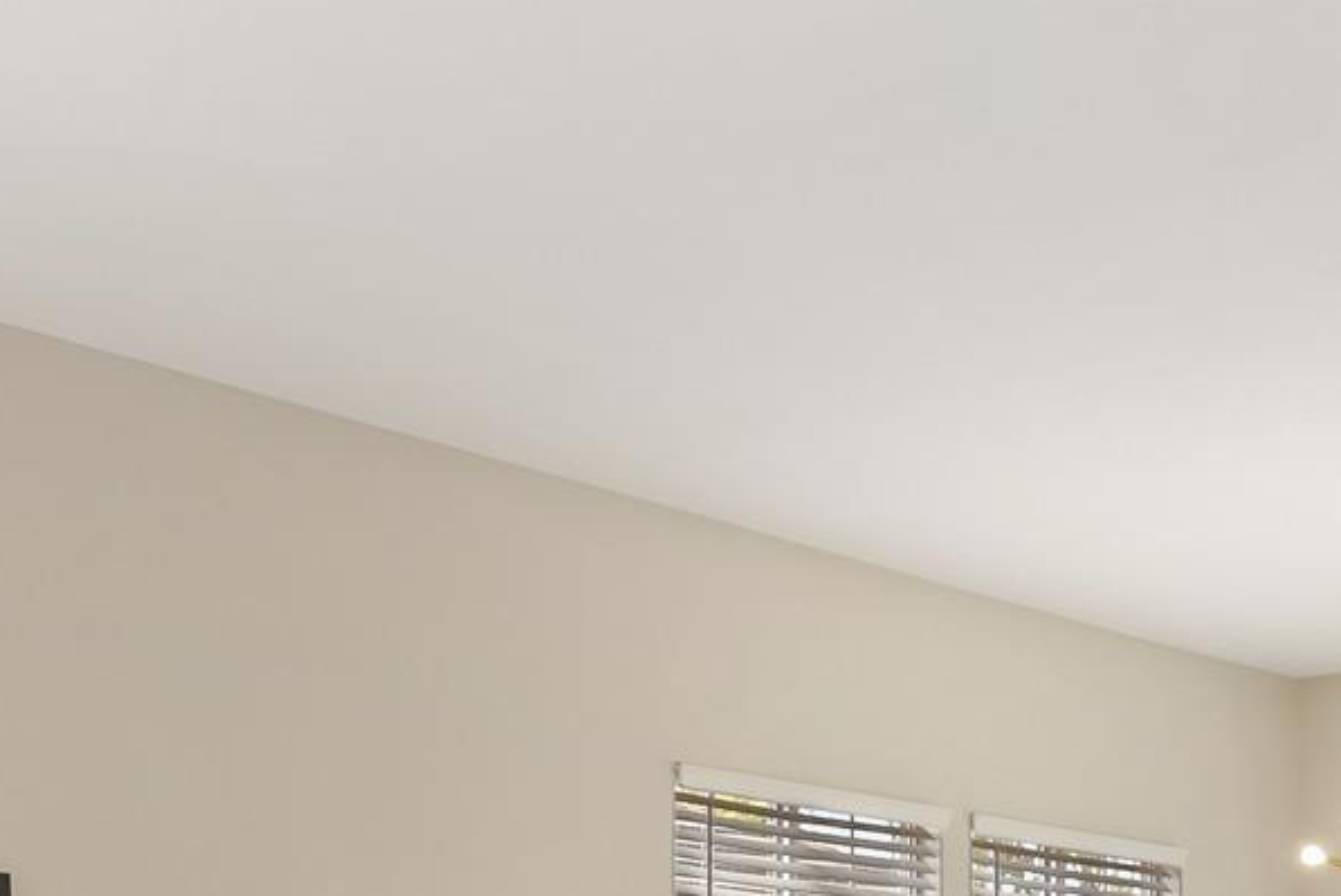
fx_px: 2497
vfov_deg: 18.7
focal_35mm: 67
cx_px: 422
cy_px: 1204
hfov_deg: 29.8
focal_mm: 16
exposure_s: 1/15
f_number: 8
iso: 500
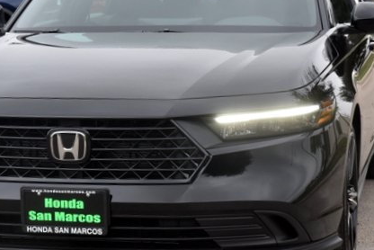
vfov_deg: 11.4
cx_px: 148
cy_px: 97
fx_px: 1247
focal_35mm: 120
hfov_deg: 17.0
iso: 400
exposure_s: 1/200
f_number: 7.1
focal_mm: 52
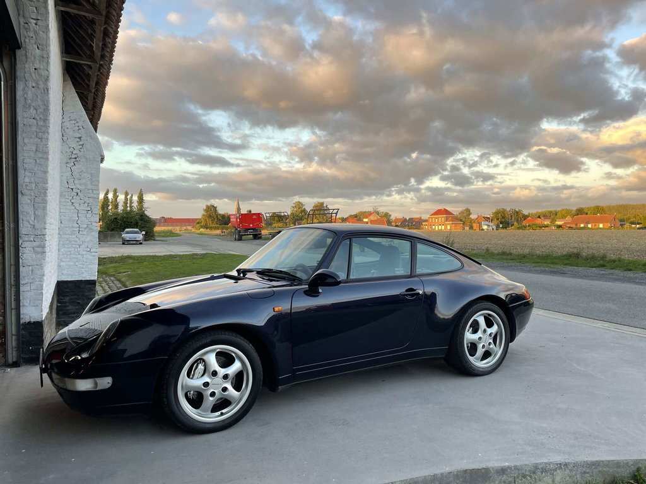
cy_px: 242
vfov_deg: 53.1
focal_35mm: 26
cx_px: 323
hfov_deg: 67.3
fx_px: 485
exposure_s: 1/121
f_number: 1.6
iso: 40
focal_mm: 4.2
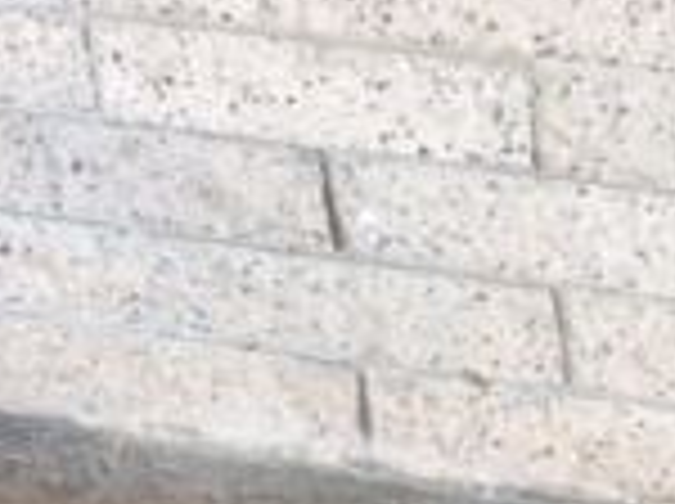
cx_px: 1148
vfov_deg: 11.9
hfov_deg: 14.3
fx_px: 2414
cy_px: 180
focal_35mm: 124
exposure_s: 1/60
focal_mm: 4.15
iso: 40
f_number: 2.2
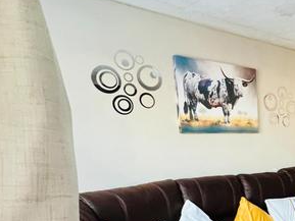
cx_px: 306
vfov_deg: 37.3
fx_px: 307
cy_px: 197
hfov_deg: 42.8
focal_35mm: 36
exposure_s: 1/60
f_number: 1.8
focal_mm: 1.57
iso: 320
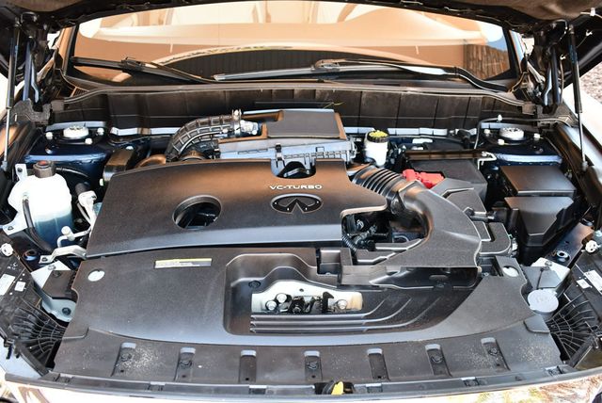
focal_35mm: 36
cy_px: 202
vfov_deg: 36.9
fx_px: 603
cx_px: 301
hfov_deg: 53.1
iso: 900
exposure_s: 1/125
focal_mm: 18
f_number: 3.5
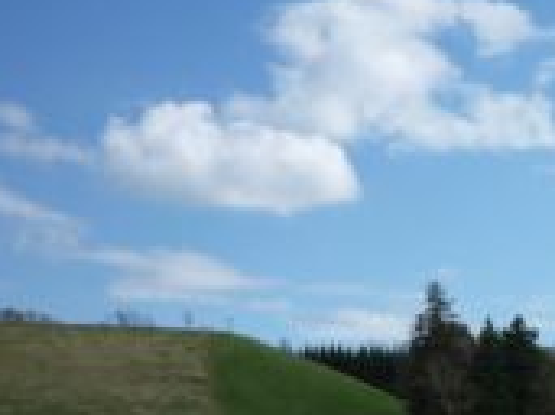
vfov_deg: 15.6
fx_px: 1442
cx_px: 701
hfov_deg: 20.1
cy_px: 541
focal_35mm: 90
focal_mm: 5.2
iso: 100
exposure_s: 1/500
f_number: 5.6
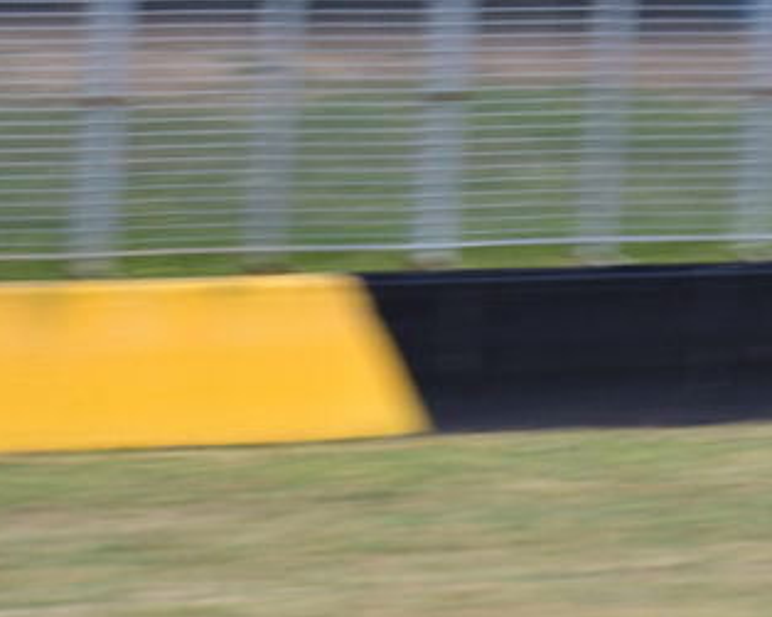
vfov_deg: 3.3
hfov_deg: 4.1
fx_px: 10667
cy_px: 590
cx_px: 620
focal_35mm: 467
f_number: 10
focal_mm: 130
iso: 640
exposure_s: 1/250
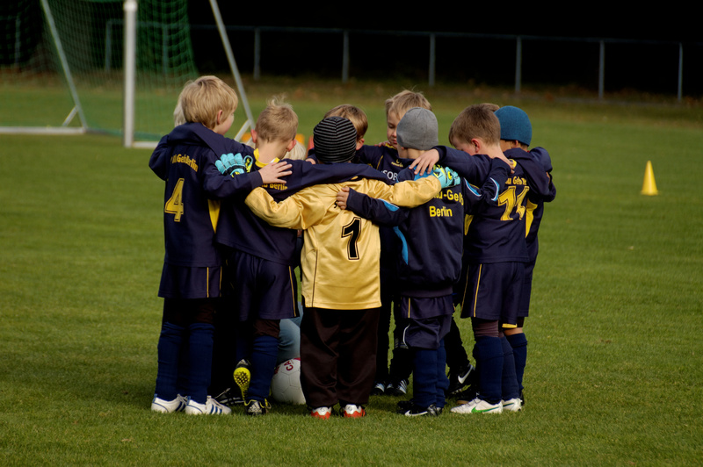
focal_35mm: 300
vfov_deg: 4.6
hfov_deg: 6.9
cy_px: 234
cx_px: 352
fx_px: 5853
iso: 250
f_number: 5.6
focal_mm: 200
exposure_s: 1/500
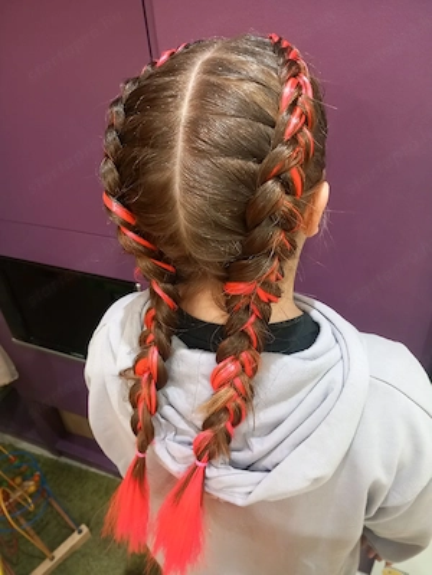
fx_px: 449
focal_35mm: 27
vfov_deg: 65.3
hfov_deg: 51.4
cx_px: 216
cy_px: 288
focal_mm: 4
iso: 250
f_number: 1.8
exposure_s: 1/25.1
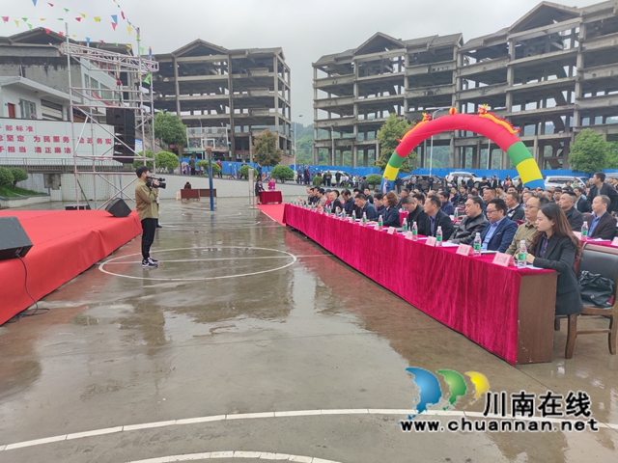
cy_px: 232
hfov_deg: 71.6
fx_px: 428
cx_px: 309
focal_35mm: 24
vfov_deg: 56.8
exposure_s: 1/562
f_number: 1.69
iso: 50
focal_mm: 6.72
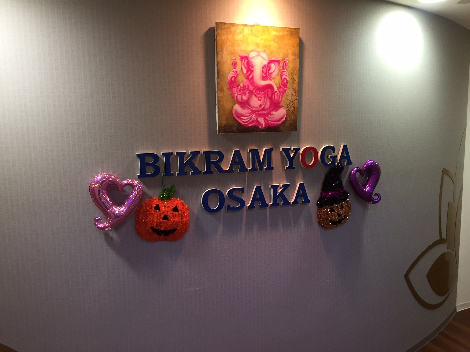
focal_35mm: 29
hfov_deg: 61.7
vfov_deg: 48.2
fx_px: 394
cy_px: 176
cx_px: 235
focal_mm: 4.15
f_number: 2.2
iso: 80
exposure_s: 1/30
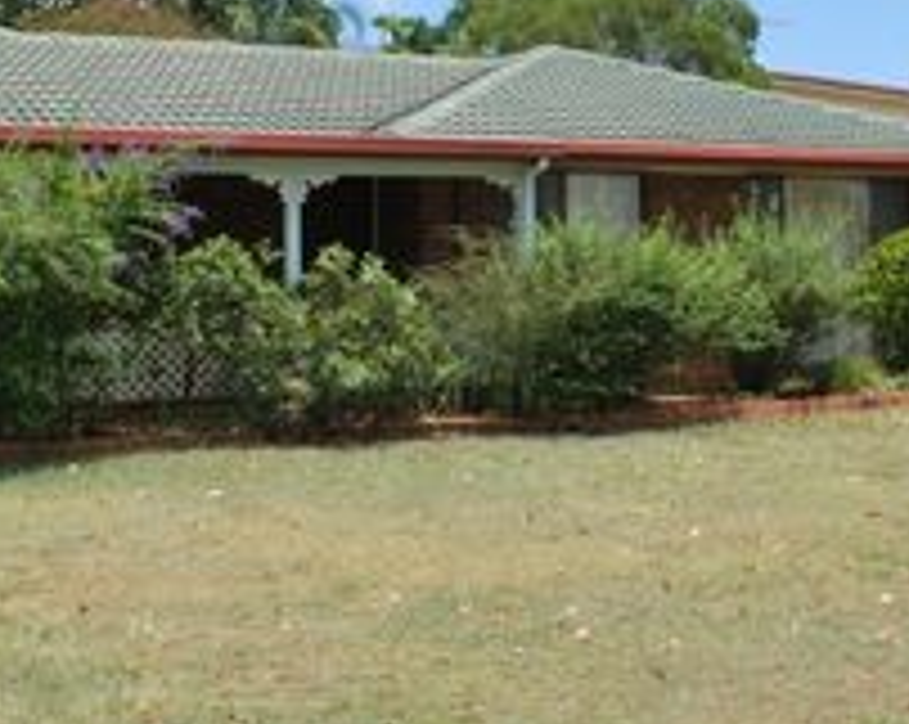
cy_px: 196
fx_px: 1585
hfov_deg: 32.0
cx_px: 428
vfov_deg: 25.5
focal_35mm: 59
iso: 100
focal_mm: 18
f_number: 8
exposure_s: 1/250
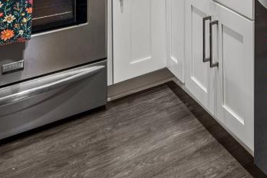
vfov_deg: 18.9
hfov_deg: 26.4
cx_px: 387
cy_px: -127
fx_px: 430
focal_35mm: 58
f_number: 8
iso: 200
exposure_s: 1/6
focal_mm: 14
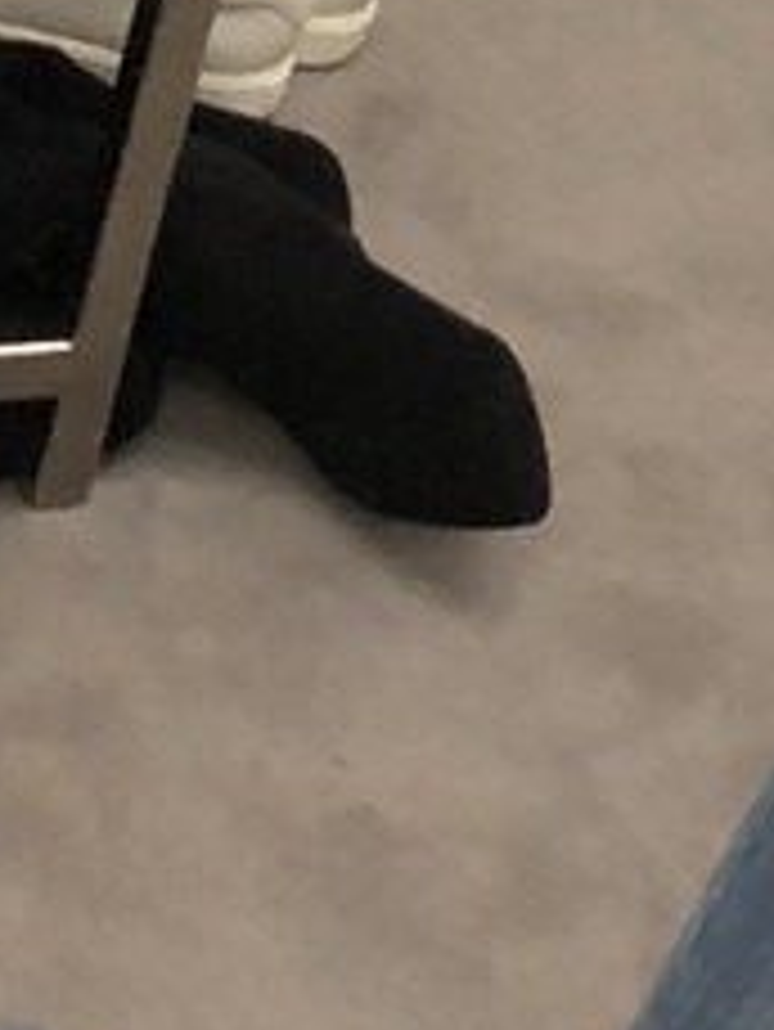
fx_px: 6612
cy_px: -1532
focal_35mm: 222
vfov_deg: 8.1
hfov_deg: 6.5
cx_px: 1606
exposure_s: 1/30
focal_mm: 3.99
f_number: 1.8
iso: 32
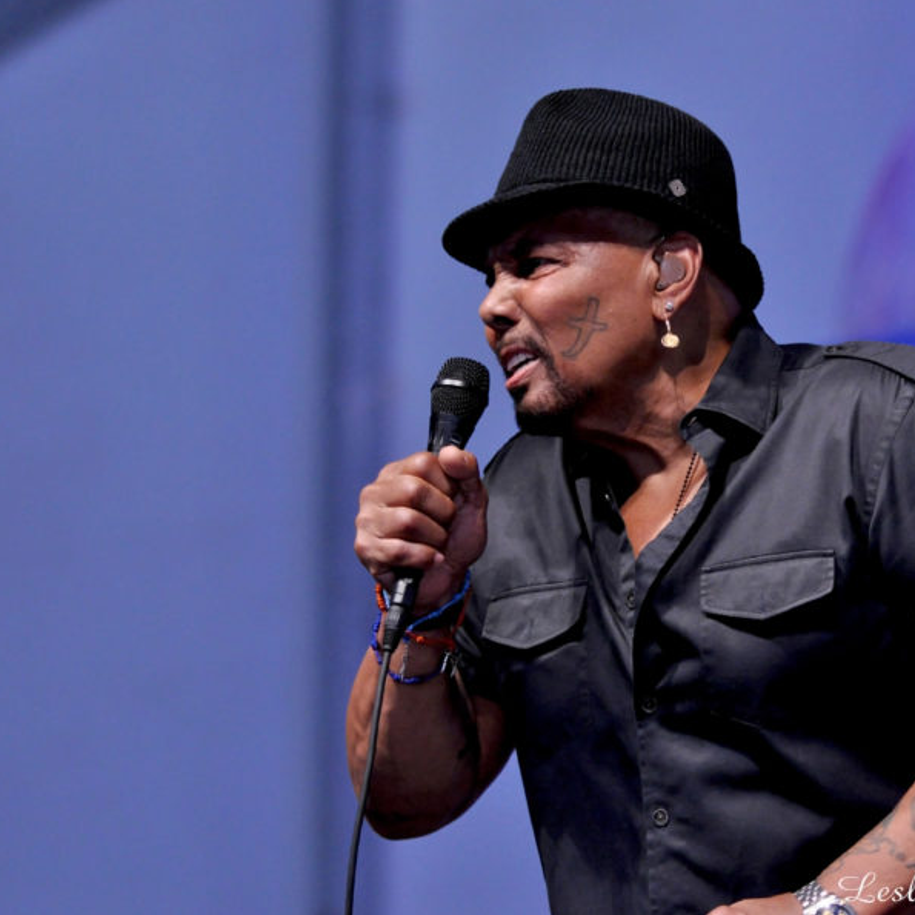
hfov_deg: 8.2
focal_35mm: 212
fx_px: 6340
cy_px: 457
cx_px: 640
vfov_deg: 8.3
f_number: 2.8
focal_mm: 110
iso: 1250
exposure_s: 1/400
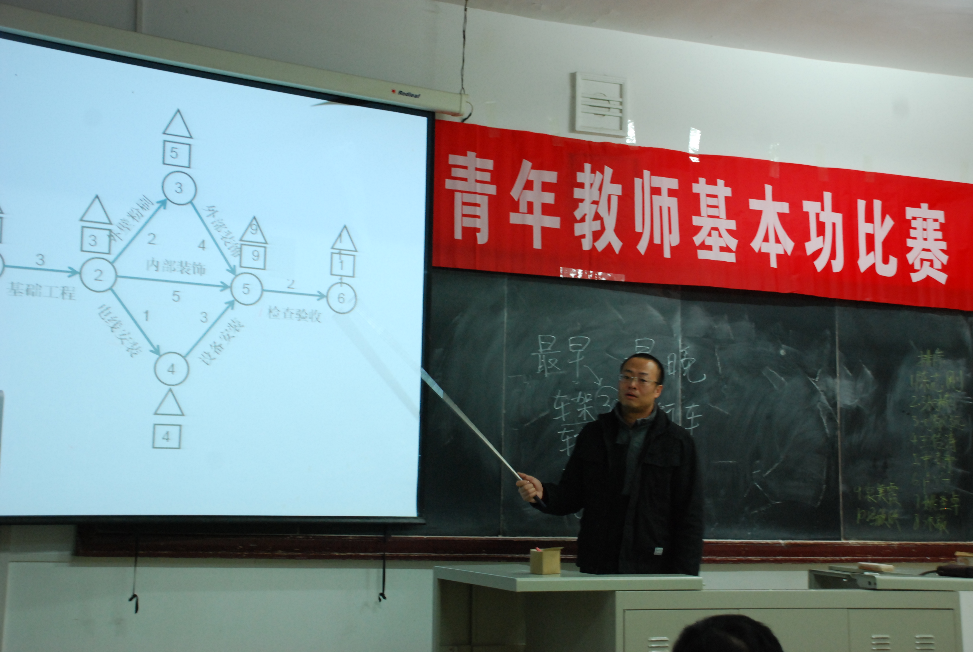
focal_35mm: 52
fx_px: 1421
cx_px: 486
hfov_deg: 37.8
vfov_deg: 25.8
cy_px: 326
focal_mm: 35
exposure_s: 1/20
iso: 800
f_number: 6.3
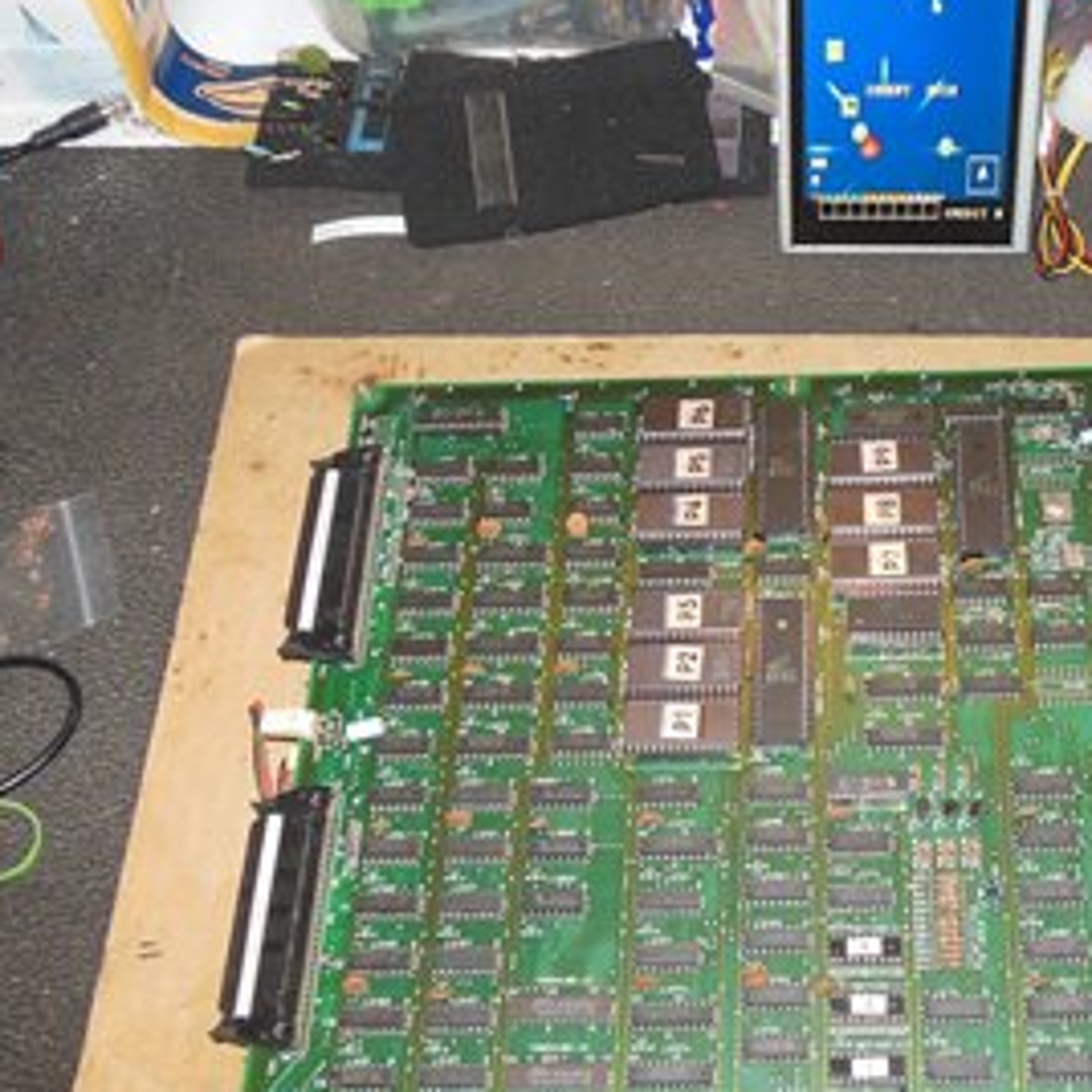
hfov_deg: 42.6
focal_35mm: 37
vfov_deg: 44.9
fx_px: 1321
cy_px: 509
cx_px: 896
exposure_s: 1/25
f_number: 3.2
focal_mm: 4.5
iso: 200
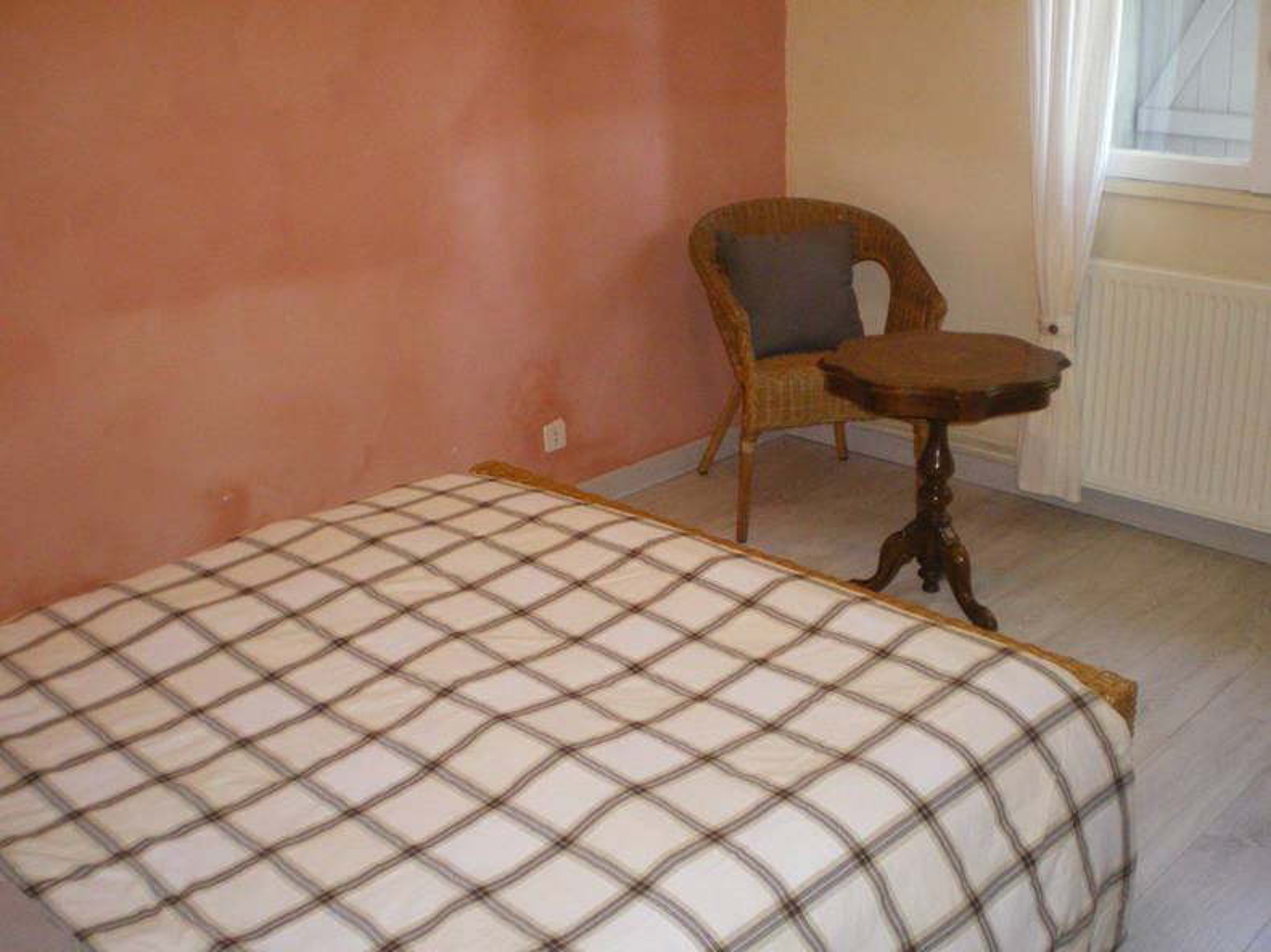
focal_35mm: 38
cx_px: 636
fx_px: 1395
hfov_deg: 49.0
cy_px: 476
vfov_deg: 37.7
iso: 400
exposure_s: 1/50
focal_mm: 6.3
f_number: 3.1
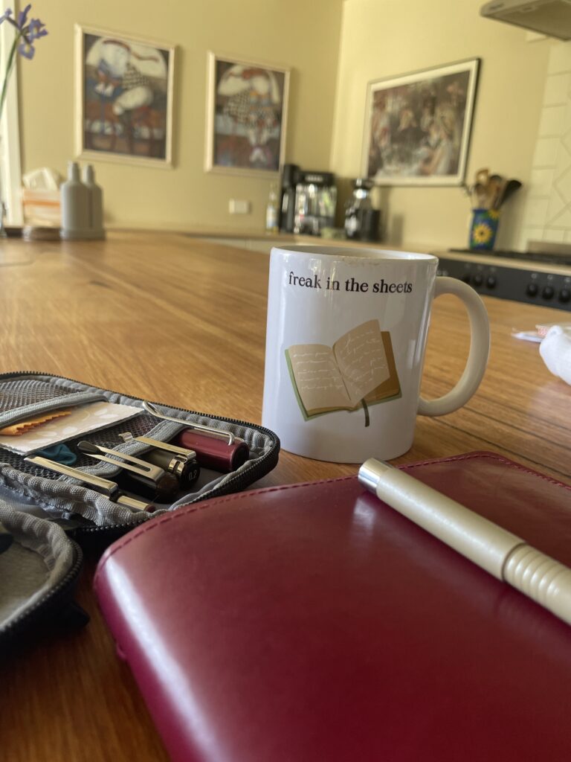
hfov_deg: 53.1
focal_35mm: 26
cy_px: 381
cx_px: 286
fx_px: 572
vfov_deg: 67.3
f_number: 1.6
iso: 125
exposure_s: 1/115
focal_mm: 4.2
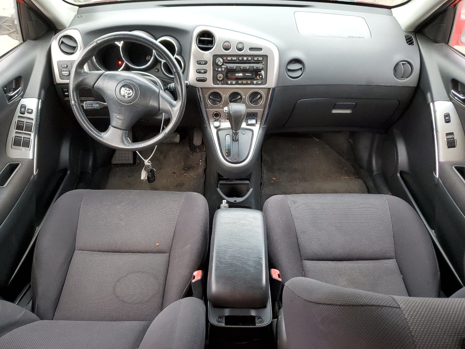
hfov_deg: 67.3
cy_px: 174
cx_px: 232
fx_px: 349
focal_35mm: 26
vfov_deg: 53.1
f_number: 1.5
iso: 92
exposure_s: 1/60.2
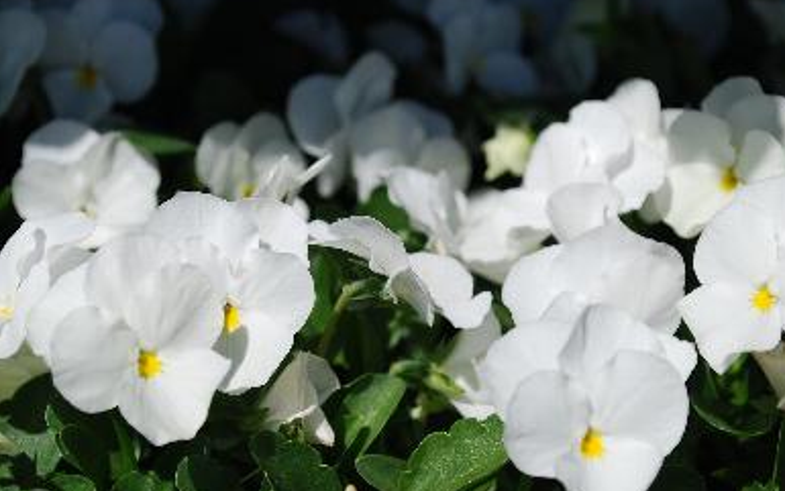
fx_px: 1873
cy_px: 255
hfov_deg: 23.7
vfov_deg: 14.9
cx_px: 406
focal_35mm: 88
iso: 100
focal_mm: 55
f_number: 8
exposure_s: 1/500
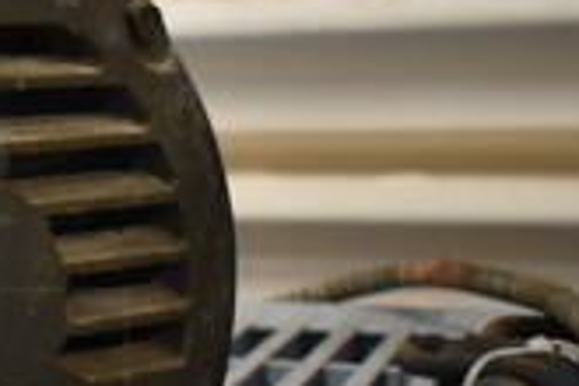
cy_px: 302
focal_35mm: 100
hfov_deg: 18.5
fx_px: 1608
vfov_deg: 13.6
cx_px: -239
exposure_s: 1/125
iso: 1400
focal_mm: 18
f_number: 3.5
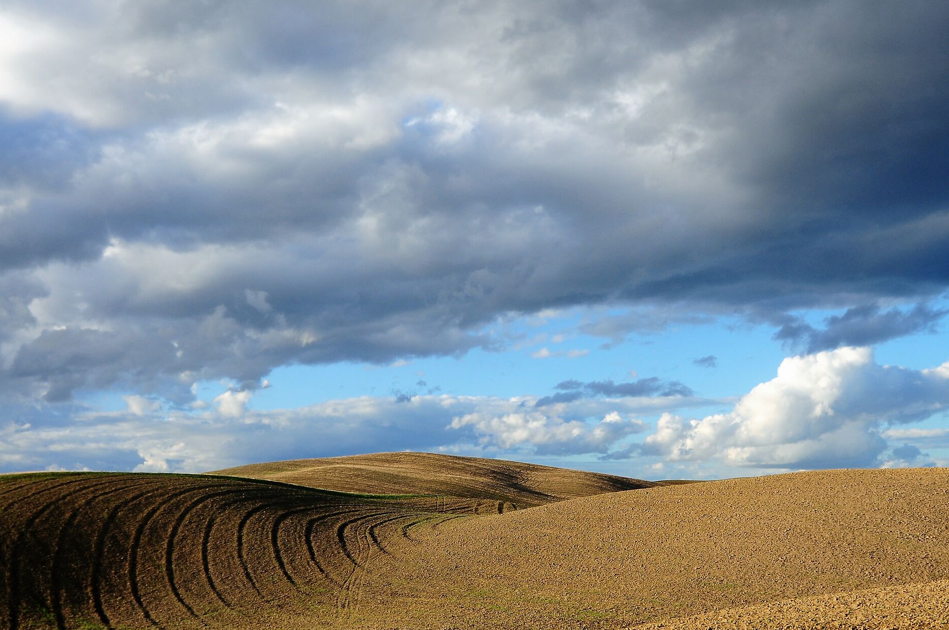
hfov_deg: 42.7
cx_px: 519
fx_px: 1211
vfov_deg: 29.1
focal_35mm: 46
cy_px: 380
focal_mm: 24
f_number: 9
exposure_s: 1/320
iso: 200
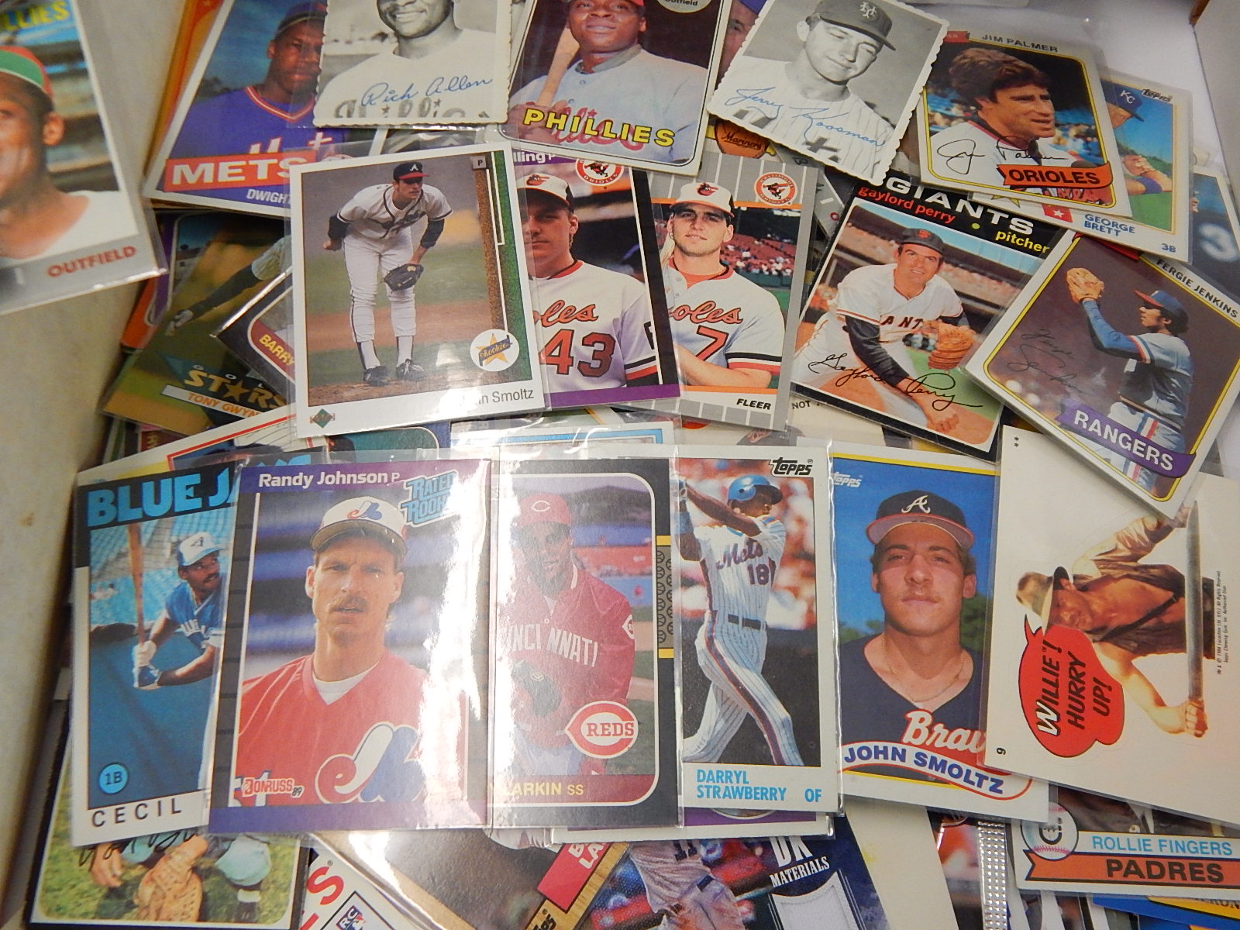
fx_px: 1110
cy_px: 465
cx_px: 620
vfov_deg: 45.4
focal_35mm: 31
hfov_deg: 58.4
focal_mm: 5.6
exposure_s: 1/80
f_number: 3.2
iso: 400
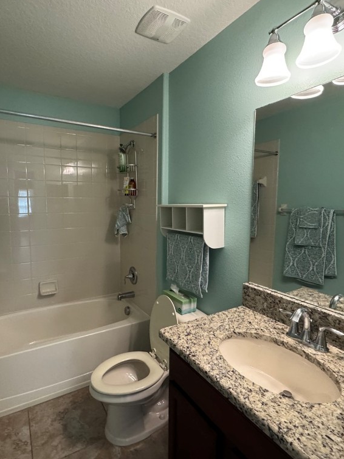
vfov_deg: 84.7
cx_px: 145
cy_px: 226
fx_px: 252
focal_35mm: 19
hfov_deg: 68.3
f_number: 2.2
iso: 640
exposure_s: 1/60
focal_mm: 2.22
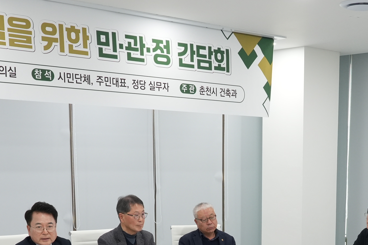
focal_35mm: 75
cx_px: 242
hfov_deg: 26.9
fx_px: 767
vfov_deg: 17.2
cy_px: 310
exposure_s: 1/60
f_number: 8
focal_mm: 29
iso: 1600
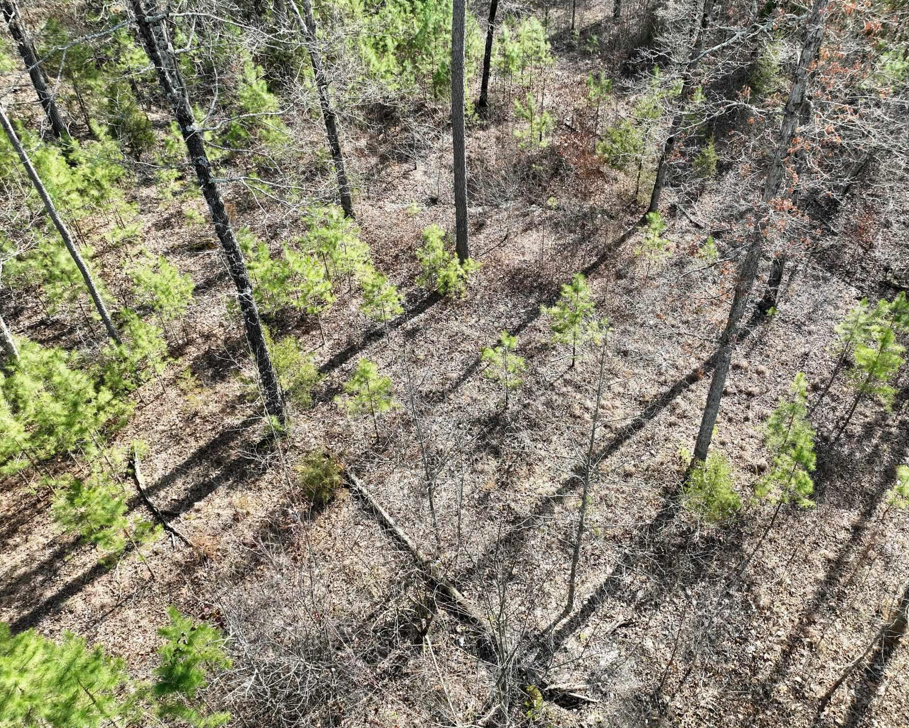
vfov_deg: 54.9
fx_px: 700
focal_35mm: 26
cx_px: 503
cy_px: 362
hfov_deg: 65.8
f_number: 2.8
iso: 100
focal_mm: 12.29
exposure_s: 1/320
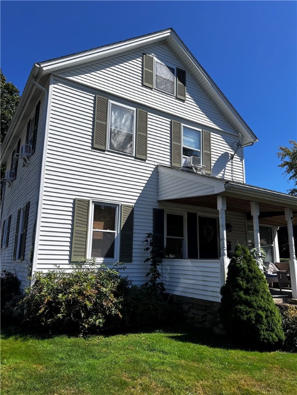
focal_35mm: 26
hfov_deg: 53.1
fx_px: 297
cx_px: 148
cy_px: 198
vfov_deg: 67.3
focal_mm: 5.7
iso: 50
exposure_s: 1/5319
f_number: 1.5
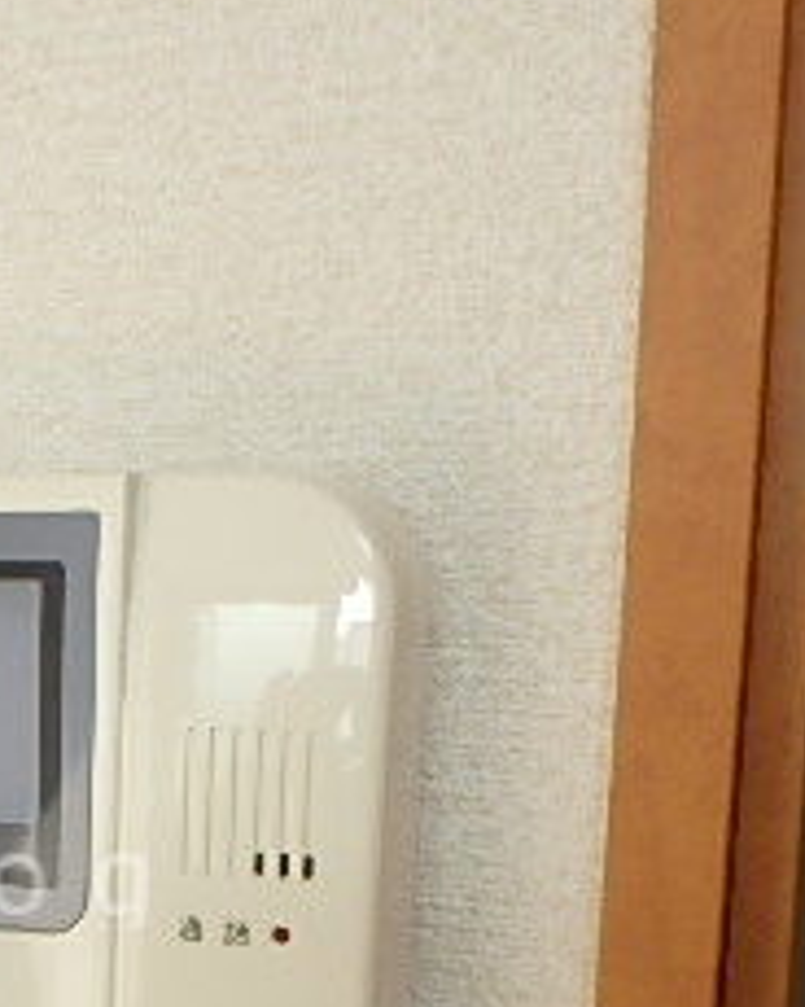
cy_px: 876
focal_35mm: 57
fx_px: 1698
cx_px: -127
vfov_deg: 31.7
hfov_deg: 24.5
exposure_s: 1/50
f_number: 3.5
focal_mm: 3.7
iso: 200
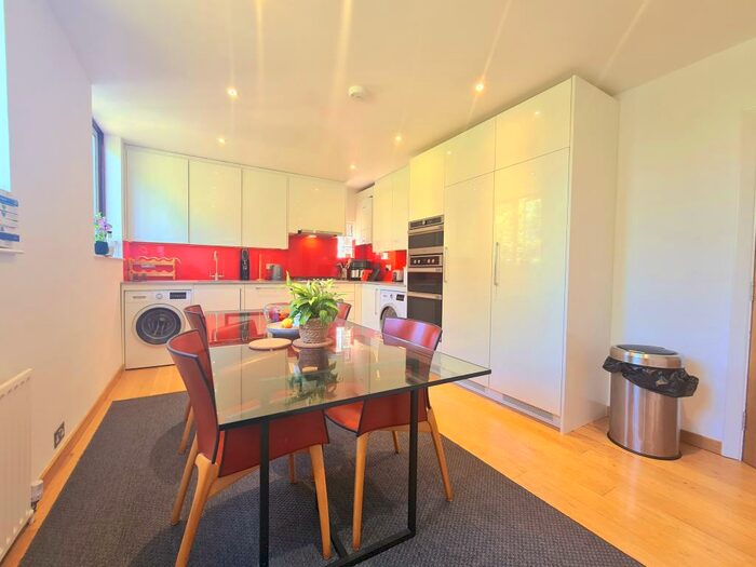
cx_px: 378
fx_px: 284
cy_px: 284
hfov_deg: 106.2
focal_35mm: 13
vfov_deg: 89.9
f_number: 2.2
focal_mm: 2.22
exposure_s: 1/50
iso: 100
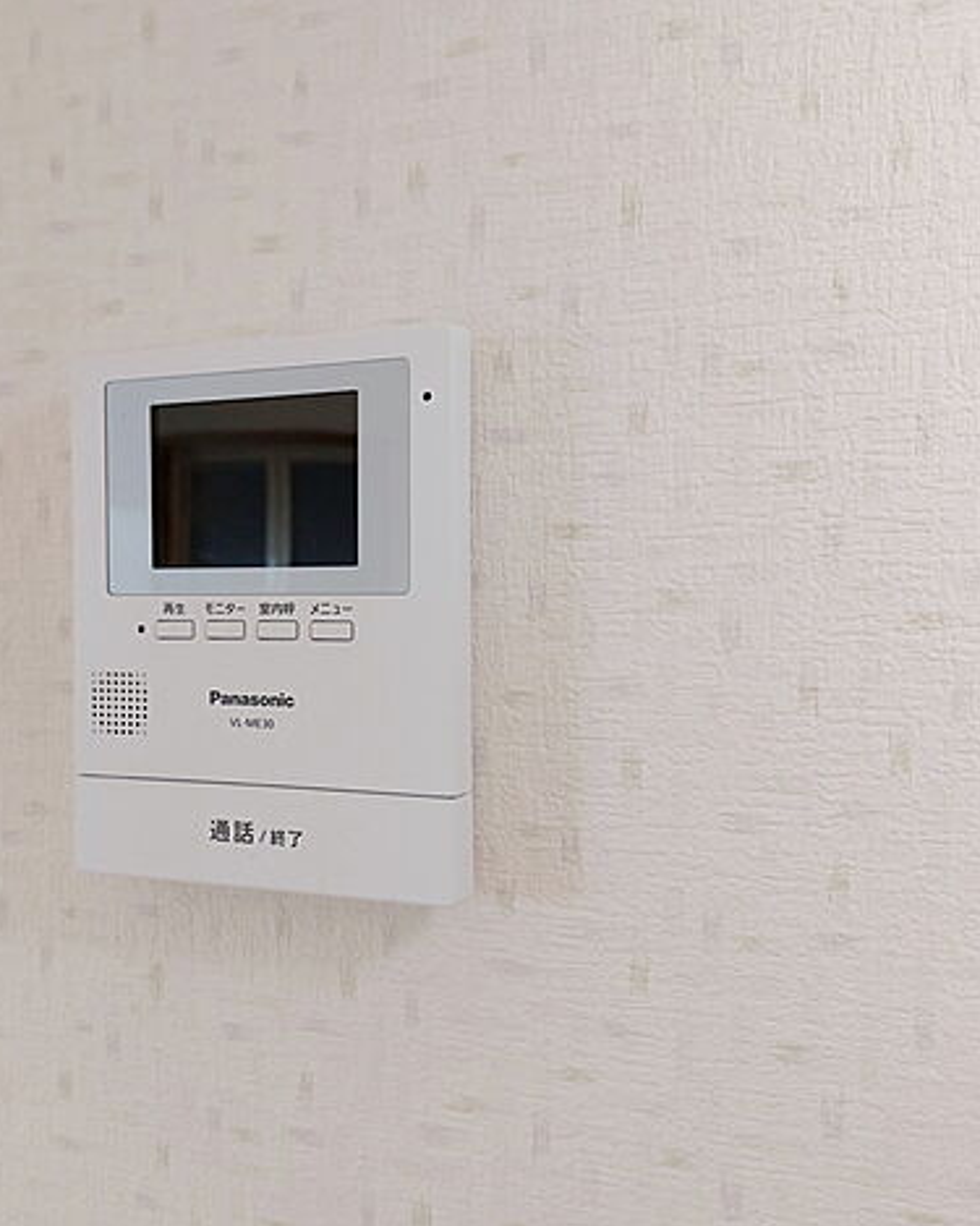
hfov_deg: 44.6
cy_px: 601
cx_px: 274
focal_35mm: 32
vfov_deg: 55.7
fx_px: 1161
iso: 100
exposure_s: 1/24
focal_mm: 5.23
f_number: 1.8
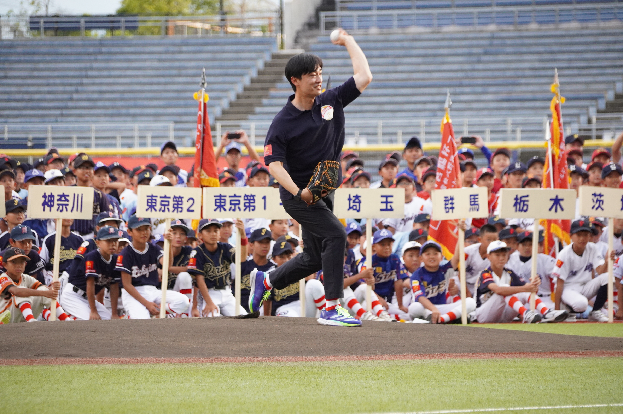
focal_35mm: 345
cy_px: 207
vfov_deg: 4.0
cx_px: 312
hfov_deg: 6.0
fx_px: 5965
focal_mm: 230
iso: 2000
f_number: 6.3
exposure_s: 1/800
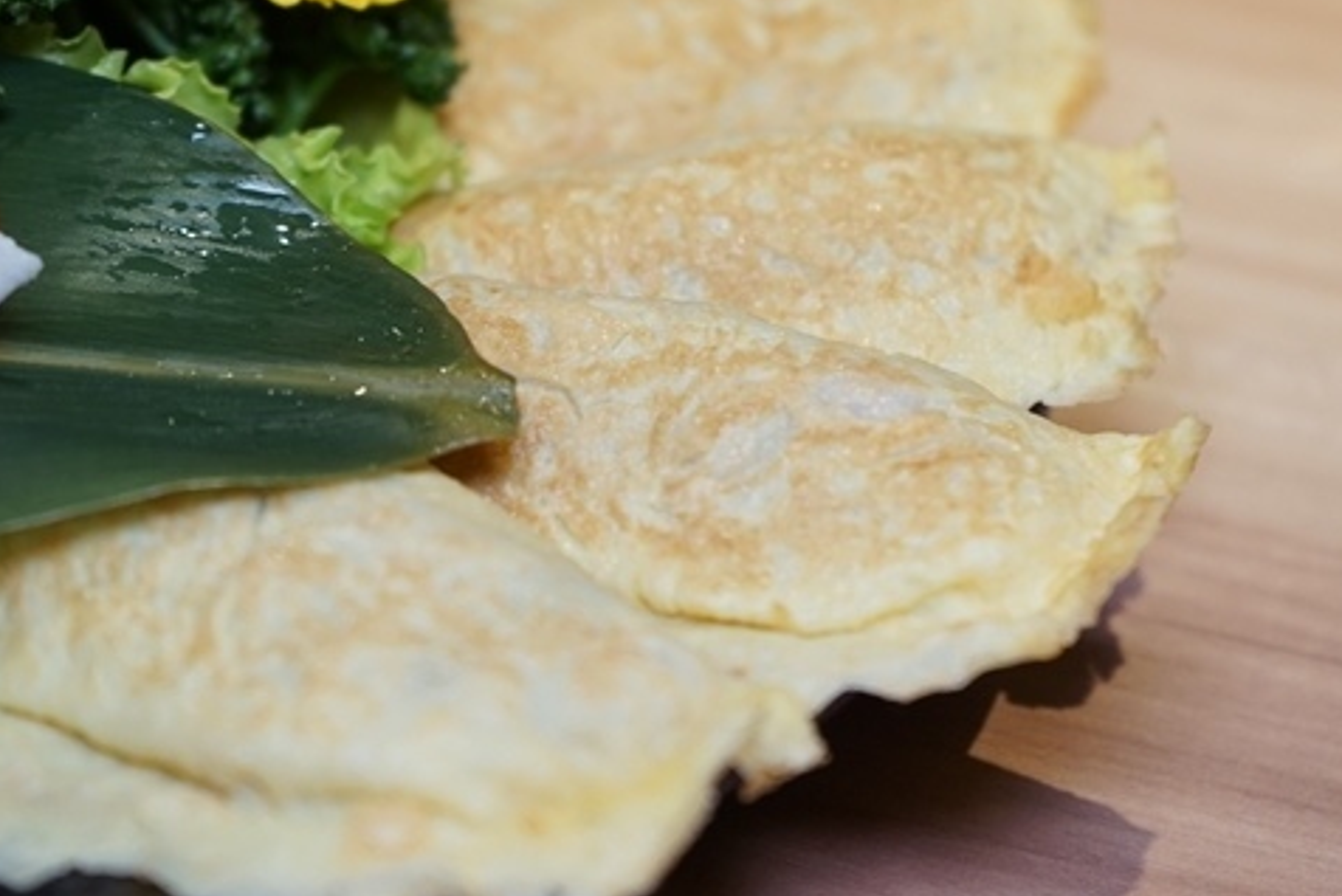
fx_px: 3320
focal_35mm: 89
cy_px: 278
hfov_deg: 22.9
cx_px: 674
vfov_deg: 15.3
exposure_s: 1/60
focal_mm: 53
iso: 800
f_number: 5
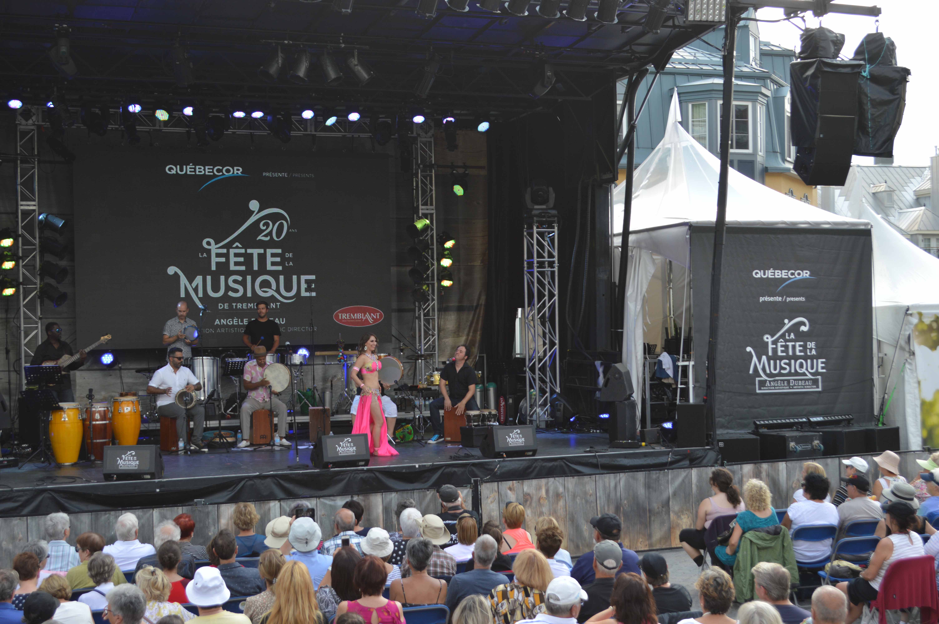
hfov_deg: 37.9
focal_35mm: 52
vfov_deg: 25.7
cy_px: 312
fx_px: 1368
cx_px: 470
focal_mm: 35
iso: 100
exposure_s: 1/125
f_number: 5.6
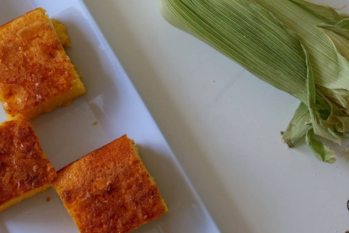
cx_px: 84
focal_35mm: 113
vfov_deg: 12.1
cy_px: 190
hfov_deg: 18.0
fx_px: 1096
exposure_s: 1/60
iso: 400
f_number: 8
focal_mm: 58
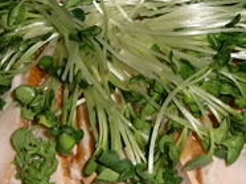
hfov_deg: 17.3
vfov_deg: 12.9
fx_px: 809
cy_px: 25
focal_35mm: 114
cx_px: 151
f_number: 4
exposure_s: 1/15
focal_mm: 8.4
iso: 64
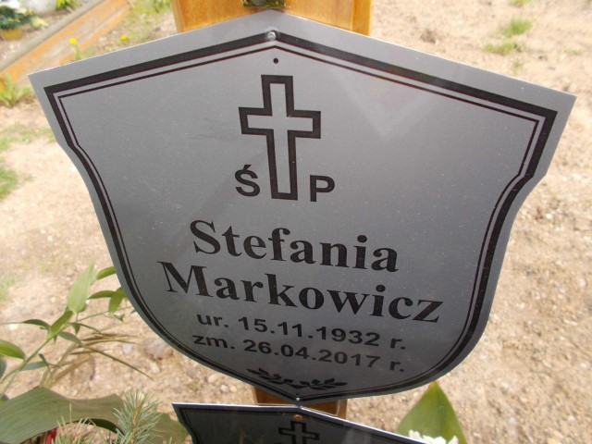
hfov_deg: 67.3
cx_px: 296
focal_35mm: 26
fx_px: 445
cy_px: 222
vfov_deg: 53.1
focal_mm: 4.6
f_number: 3.2
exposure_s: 1/250
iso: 125
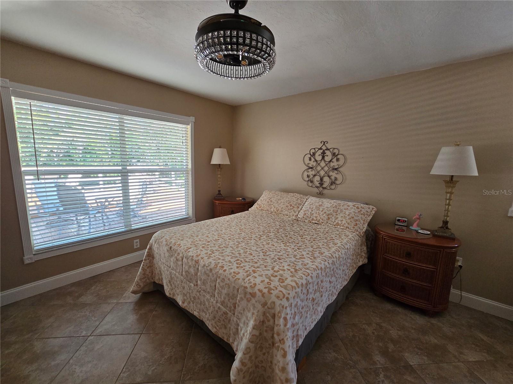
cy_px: 192
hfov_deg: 106.2
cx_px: 256
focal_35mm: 13
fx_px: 193
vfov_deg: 89.9
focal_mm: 2.2
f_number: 2.2
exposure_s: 1/60
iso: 200
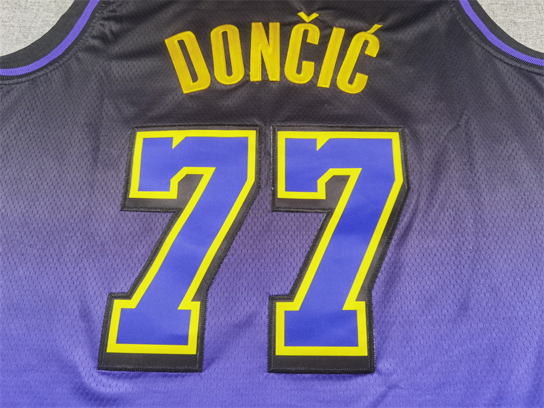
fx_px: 424
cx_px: 272
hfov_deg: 65.3
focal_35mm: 27
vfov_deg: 51.4
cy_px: 204
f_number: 1.9
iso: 50
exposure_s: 1/69.4
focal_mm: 6.71
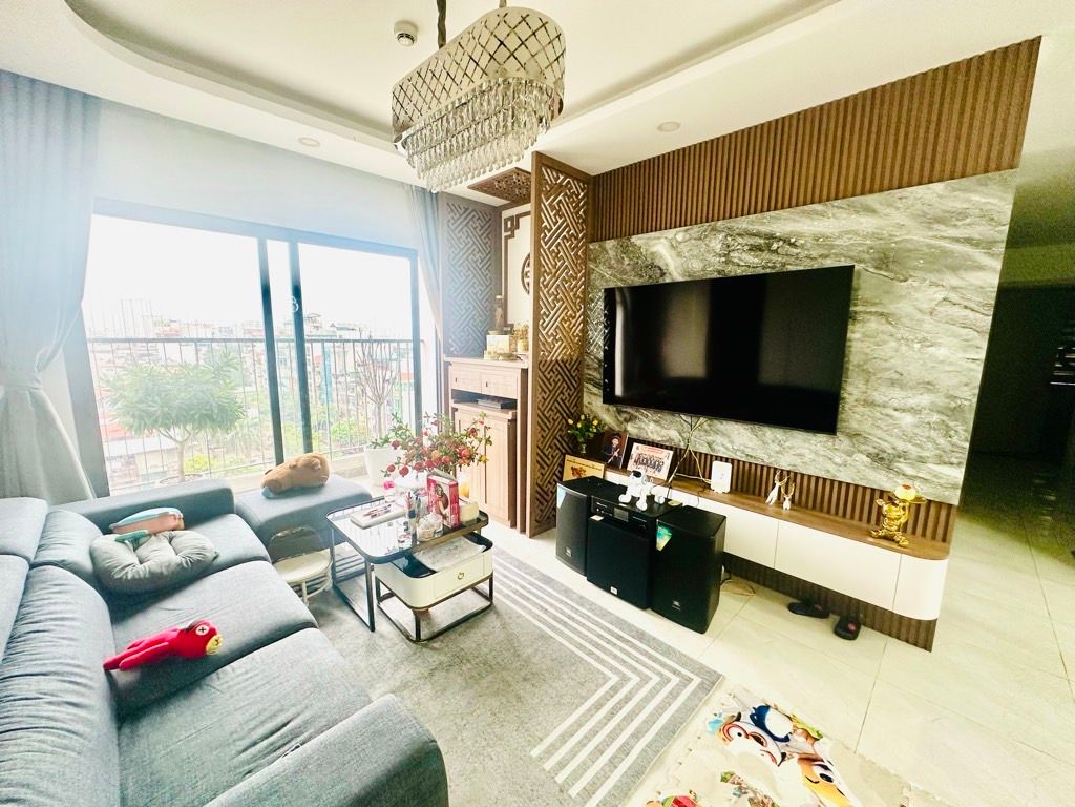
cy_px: 404
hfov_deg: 102.1
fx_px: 435
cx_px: 538
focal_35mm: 14
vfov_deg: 85.7
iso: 125
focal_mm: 2.22
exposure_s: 1/99
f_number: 2.2
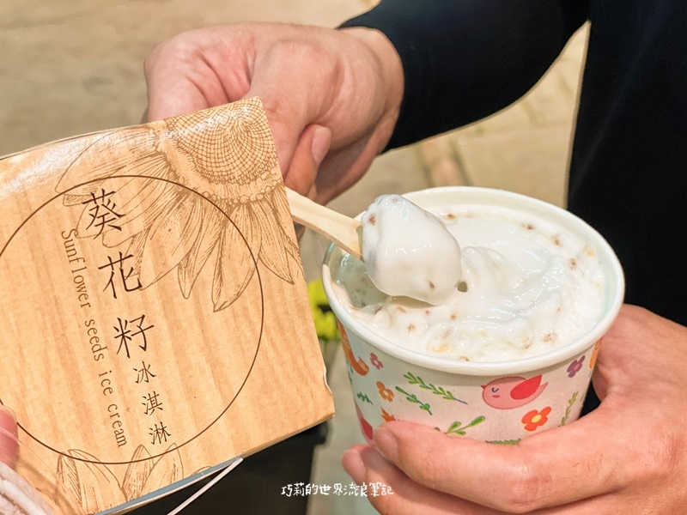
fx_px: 1032
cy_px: 258
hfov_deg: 36.8
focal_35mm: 52
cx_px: 344
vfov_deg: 28.0
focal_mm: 6
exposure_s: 1/120
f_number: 2
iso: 125
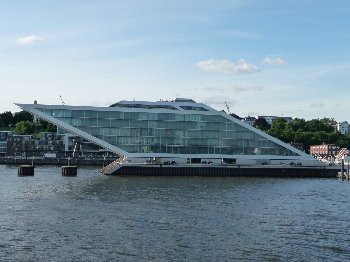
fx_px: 485
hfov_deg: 39.7
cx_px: 175
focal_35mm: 48
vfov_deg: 30.3
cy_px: 131
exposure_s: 1/500
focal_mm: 8
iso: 160
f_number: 4.2
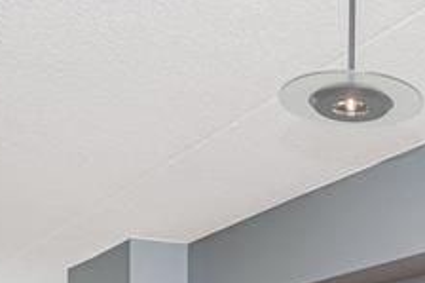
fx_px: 888
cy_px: 450
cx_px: 427
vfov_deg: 16.2
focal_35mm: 75
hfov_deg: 25.6
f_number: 4
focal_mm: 16.5
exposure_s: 1/30
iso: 50
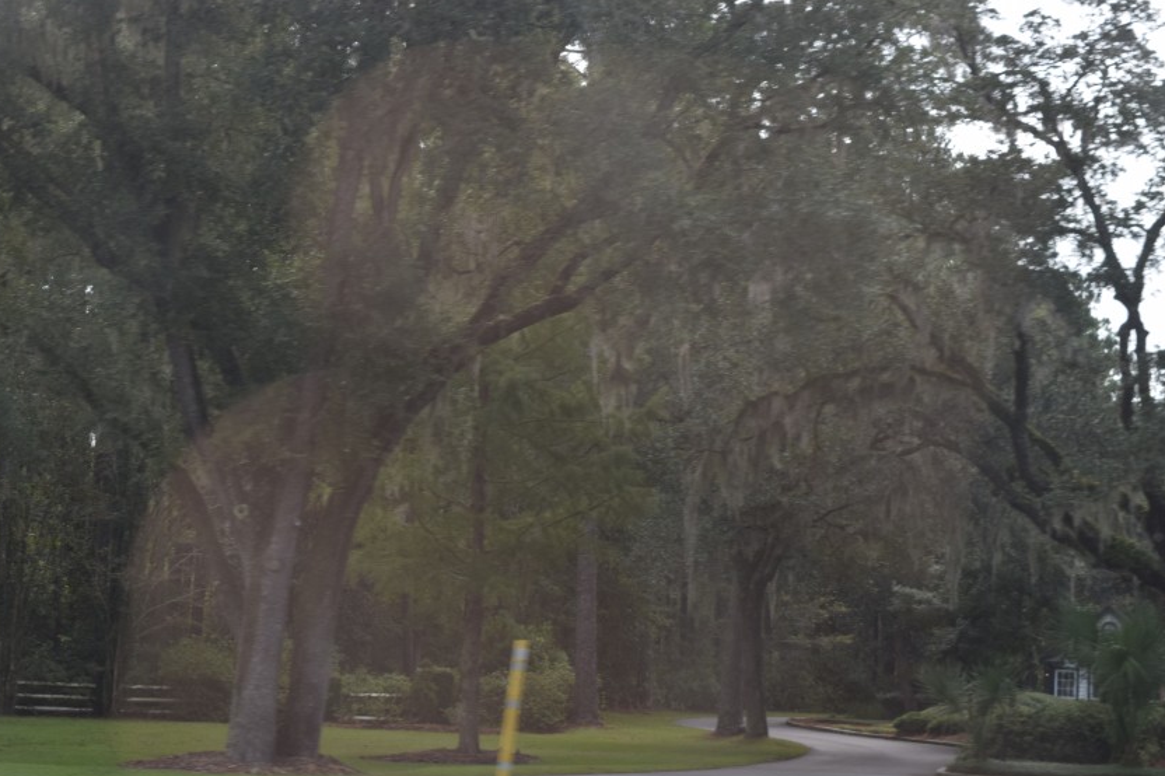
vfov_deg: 14.2
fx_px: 3105
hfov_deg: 21.2
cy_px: 444
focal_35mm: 96
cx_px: 475
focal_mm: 52
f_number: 8
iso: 360
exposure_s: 1/250
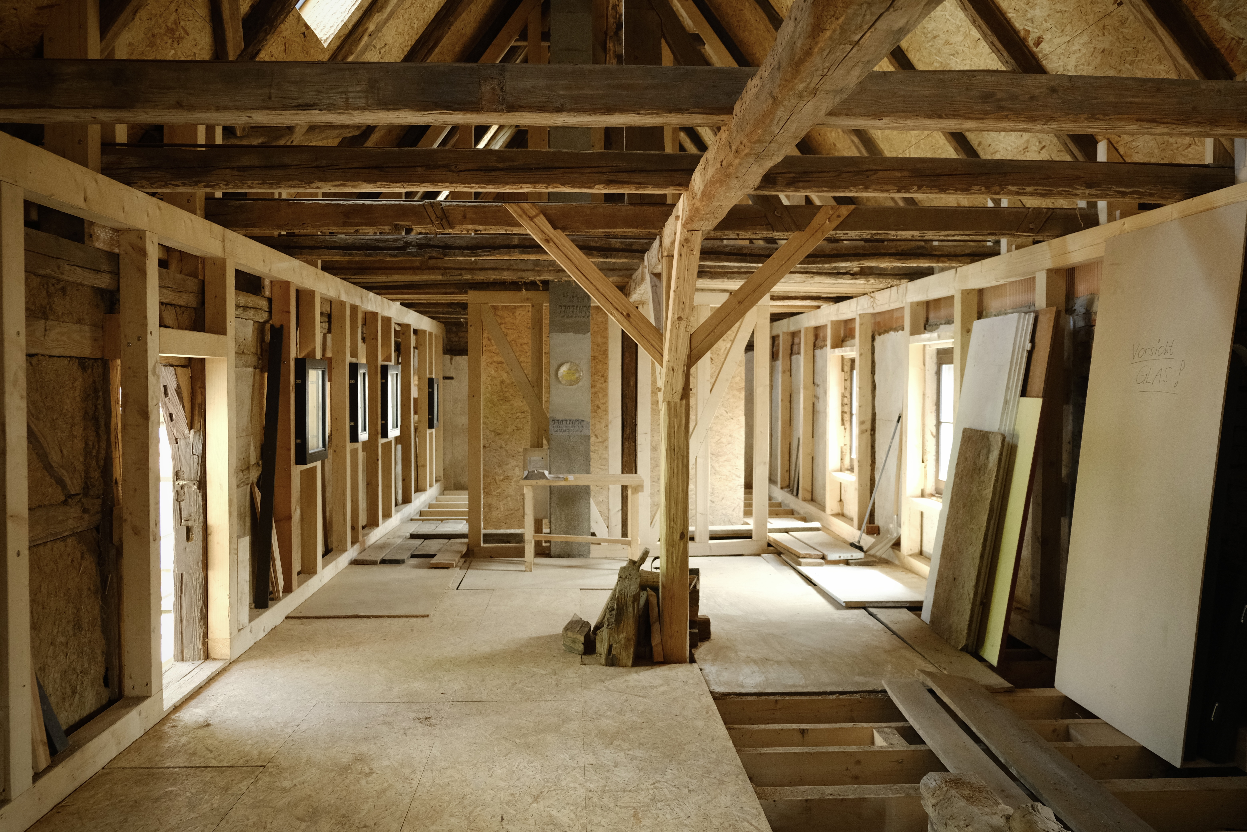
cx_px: 624
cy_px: 416
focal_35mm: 27
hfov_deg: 67.4
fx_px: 935
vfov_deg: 47.9
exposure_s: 1/125
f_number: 3.2
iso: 1600
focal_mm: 18
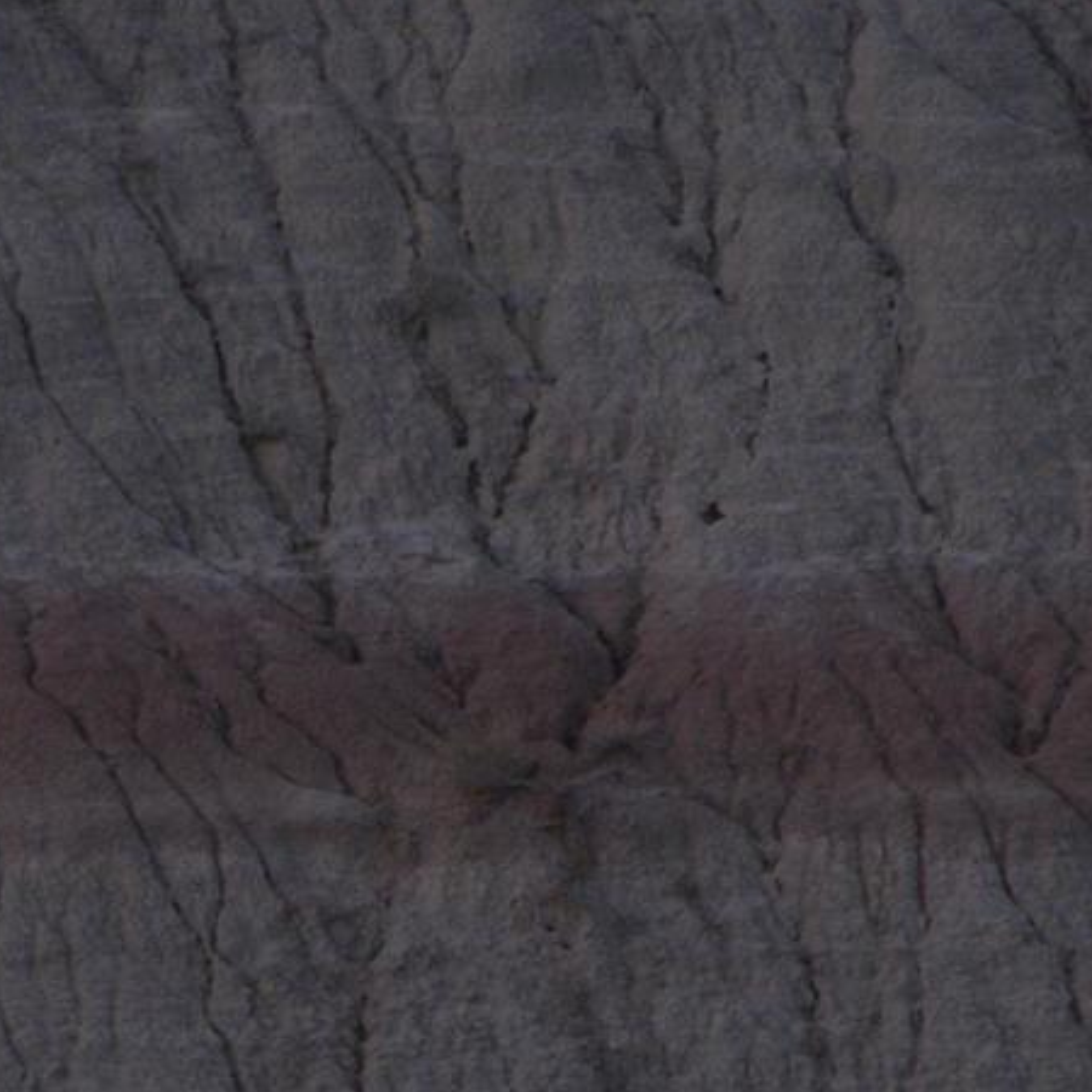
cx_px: 354
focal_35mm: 868
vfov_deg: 2.0
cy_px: 747
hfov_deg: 2.0
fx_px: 30979
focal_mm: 72
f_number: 3.7
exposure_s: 1/200
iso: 125
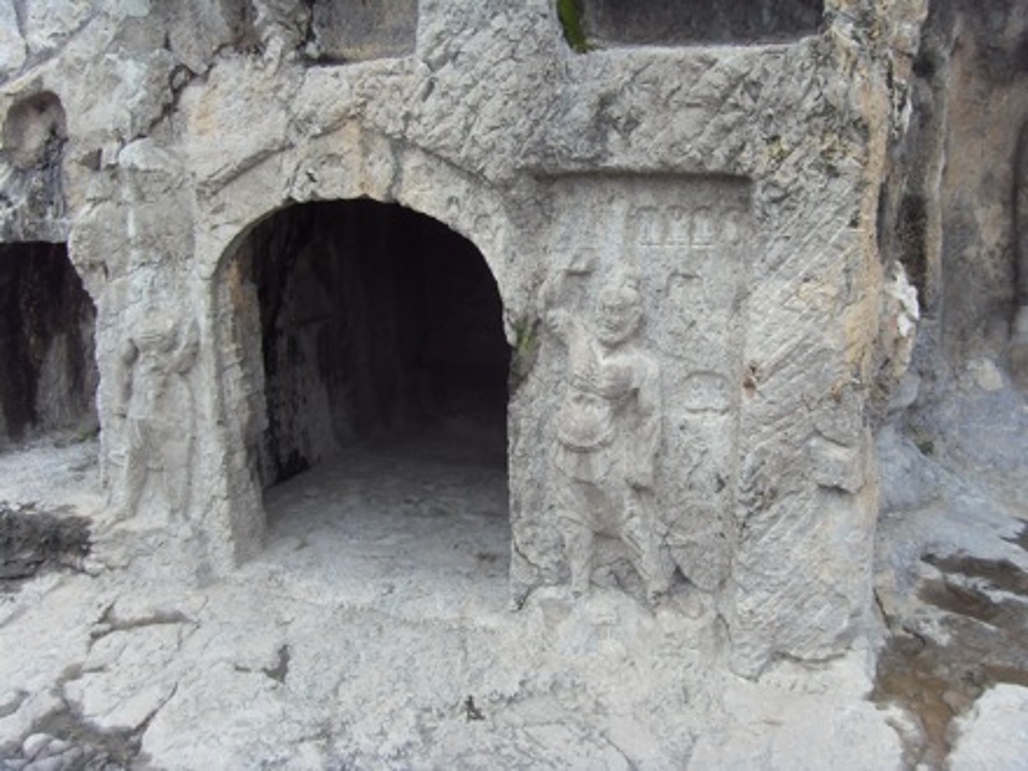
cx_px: 514
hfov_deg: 47.9
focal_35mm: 39
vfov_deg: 36.8
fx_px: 1158
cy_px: 386
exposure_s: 1/60
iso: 100
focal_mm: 6.6
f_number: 3.5
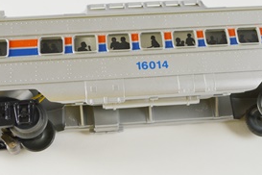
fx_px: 575
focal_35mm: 79
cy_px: 88
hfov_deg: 25.6
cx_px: 155
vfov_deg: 17.3
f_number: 5.6
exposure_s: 1/125
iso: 400
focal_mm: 24
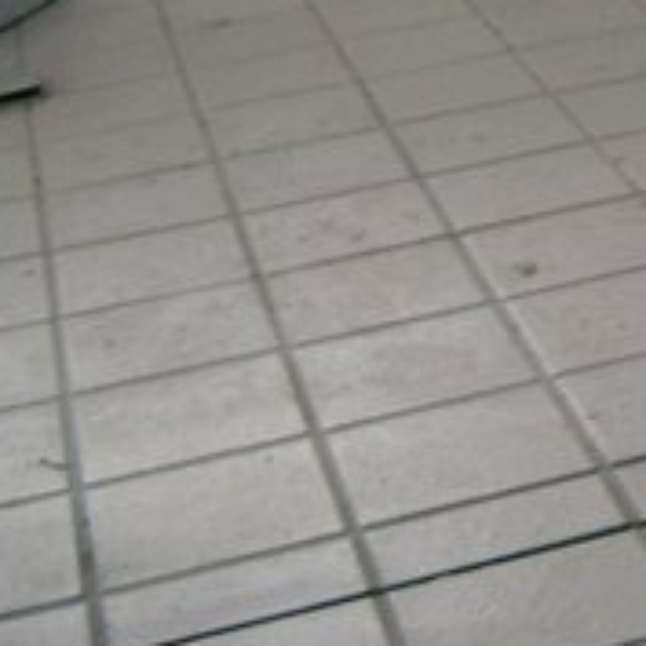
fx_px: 2344
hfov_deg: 14.7
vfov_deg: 15.1
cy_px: -161
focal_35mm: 111
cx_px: 931
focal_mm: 7.6
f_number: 2.6
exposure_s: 1/15
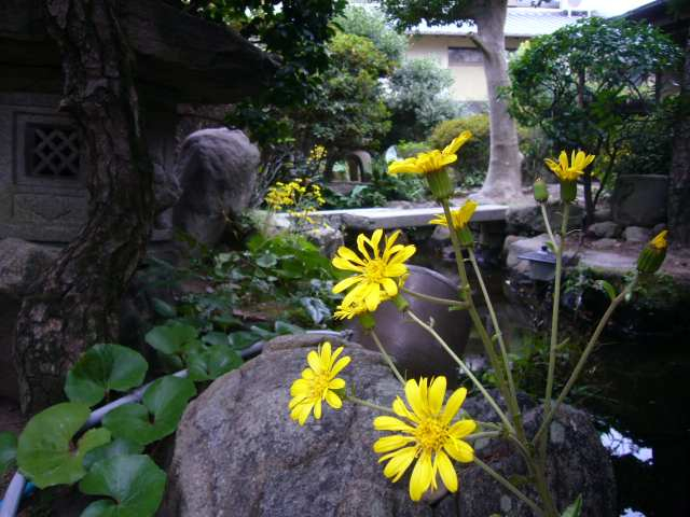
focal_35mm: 28
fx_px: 558
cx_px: 345
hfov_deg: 63.4
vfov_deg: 49.7
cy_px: 258
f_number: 2.8
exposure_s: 1/15
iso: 100
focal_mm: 4.6
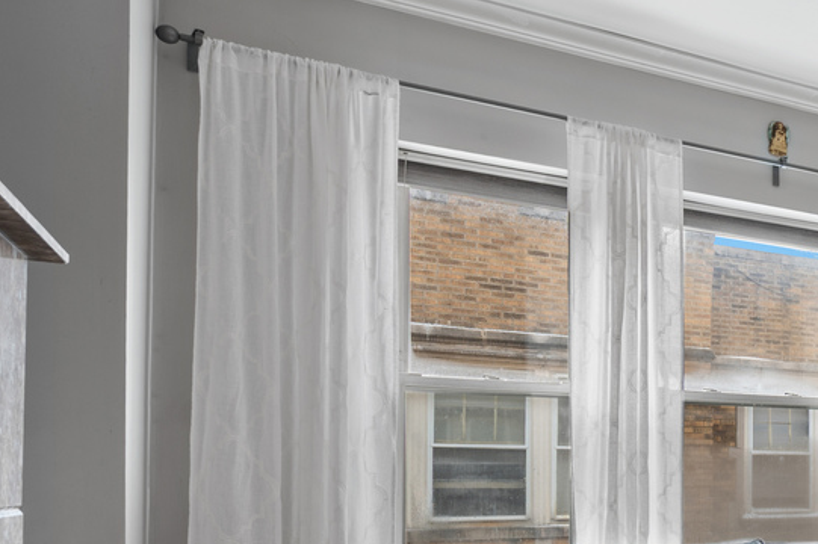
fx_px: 954
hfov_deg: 31.8
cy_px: 500
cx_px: 1127
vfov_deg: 30.3
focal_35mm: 42
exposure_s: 1/2
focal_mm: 14
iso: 100
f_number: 10
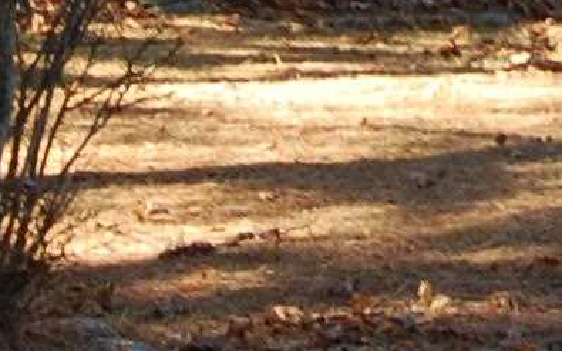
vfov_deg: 4.7
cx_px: 703
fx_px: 4274
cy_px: -210
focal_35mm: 279
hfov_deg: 7.5
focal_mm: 24
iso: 280
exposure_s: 1/125
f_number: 5.6
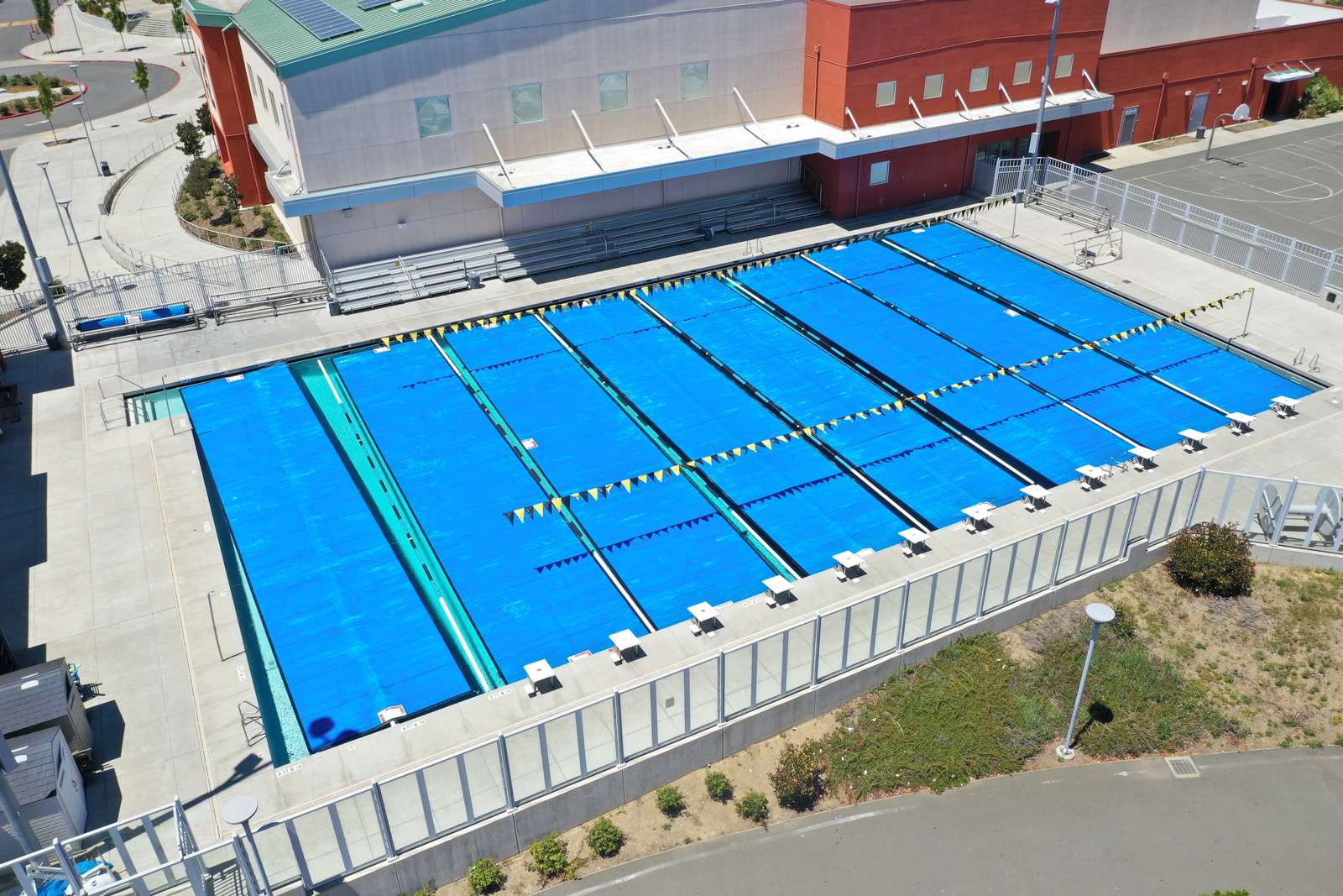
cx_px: 672
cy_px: 448
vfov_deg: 46.4
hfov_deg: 65.5
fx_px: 1045
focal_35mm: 28
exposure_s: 1/500
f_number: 5.6
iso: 100
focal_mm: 10.26
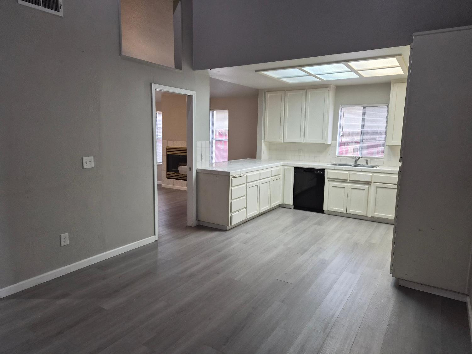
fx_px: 314
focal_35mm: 23
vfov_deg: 58.9
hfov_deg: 73.9
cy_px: 177
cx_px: 236
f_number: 1.8
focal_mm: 5.4
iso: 250
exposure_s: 1/120
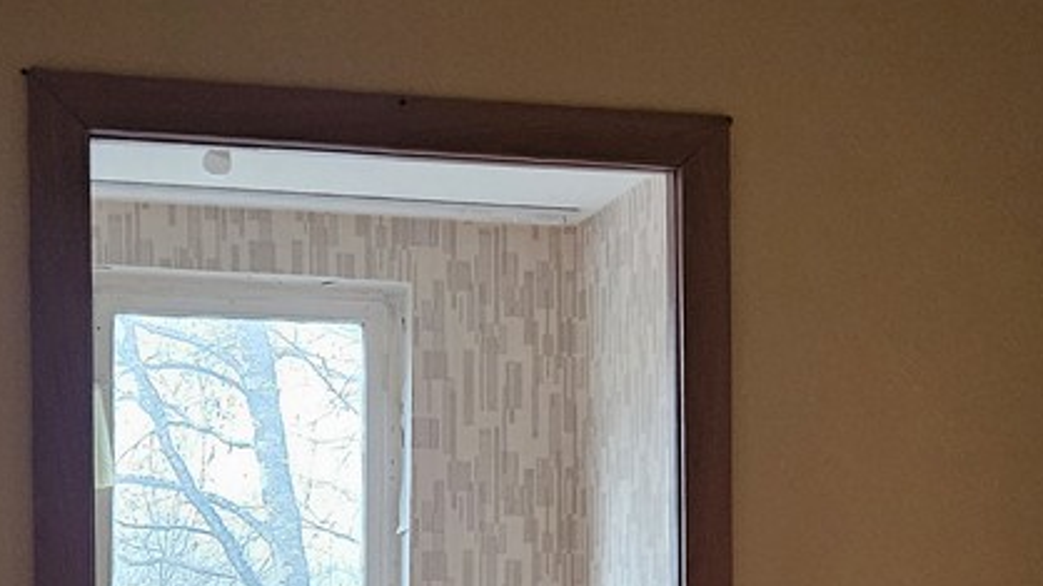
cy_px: 539
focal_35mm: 72
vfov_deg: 16.5
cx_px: 721
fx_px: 1991
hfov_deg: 29.1
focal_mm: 5.4
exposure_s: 1/50
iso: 800
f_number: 1.8
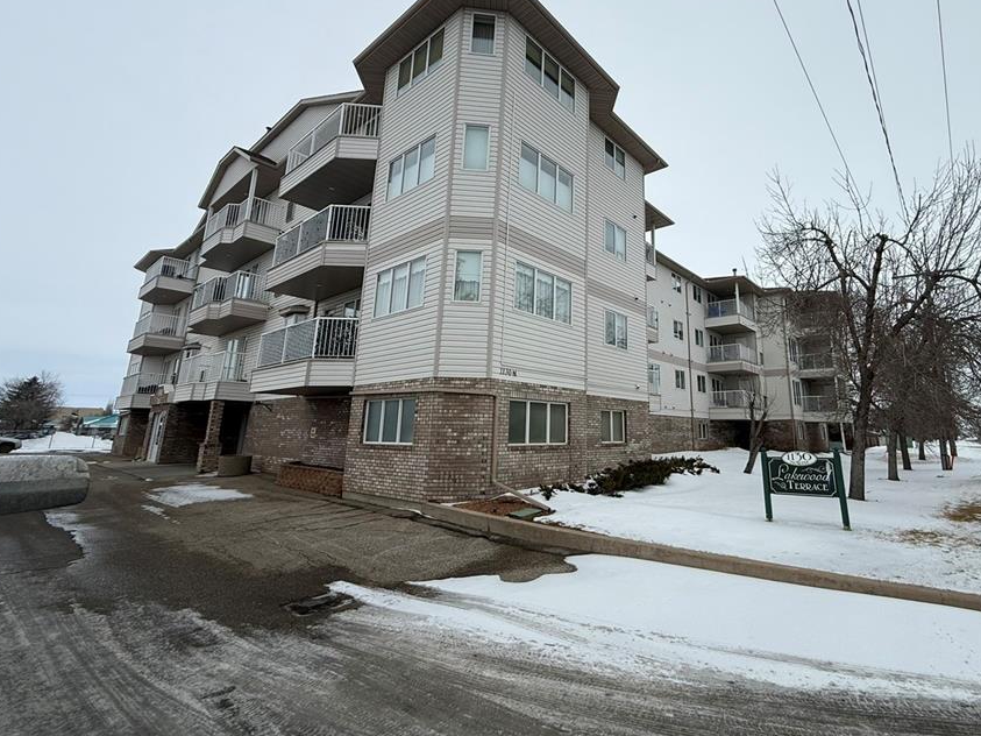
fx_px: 482
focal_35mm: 17
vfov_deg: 74.5
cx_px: 578
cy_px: 326
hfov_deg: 90.1
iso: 50
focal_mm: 2.22
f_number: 2.2
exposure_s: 1/2717
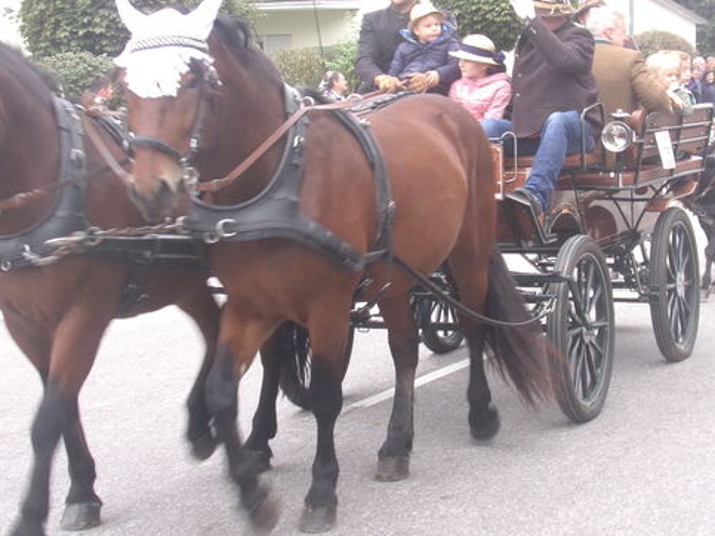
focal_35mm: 78
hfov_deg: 25.0
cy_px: 224
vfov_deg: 18.9
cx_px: 415
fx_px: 1611
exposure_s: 1/40
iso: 154
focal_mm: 10.3
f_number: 4.4
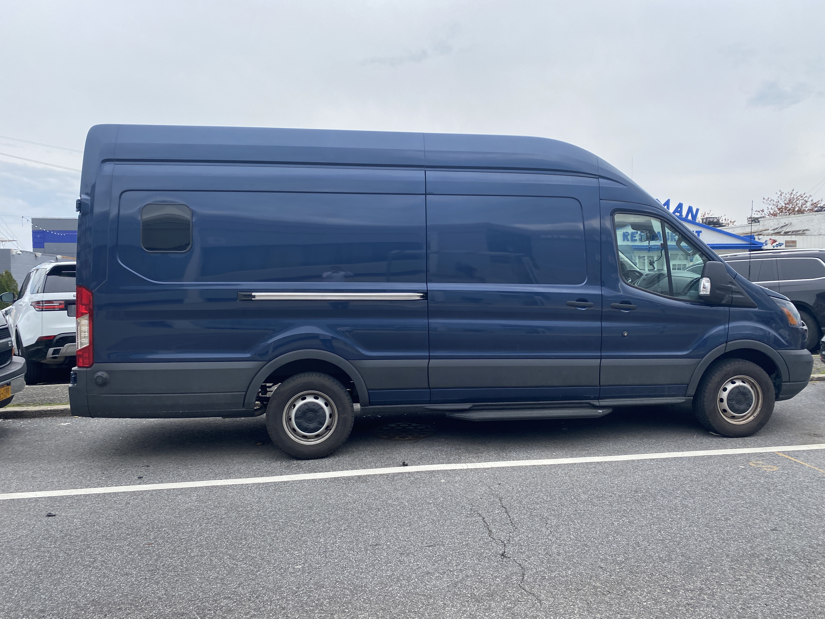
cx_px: 412
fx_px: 620
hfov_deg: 67.3
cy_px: 310
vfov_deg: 53.1
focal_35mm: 26
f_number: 1.8
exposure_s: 1/2410
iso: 32
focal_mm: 4.25
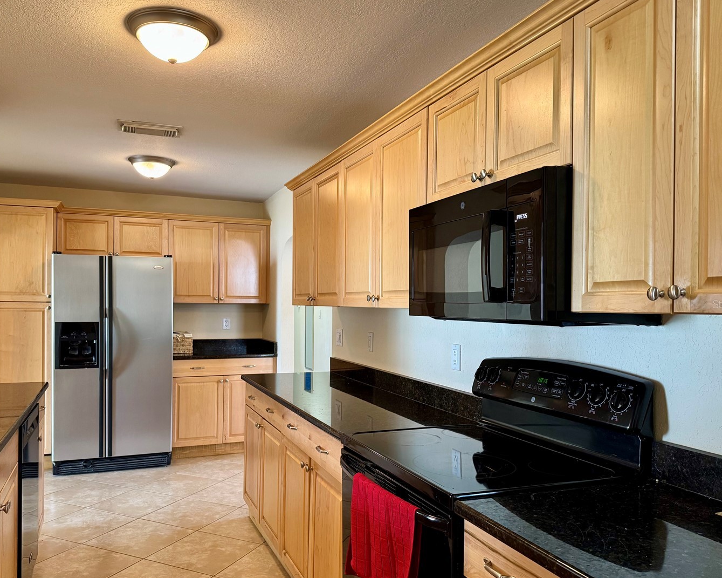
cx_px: 332
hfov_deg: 62.1
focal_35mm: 28
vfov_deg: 51.5
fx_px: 598
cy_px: 304
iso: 400
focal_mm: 6.76
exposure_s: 1/60
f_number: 1.78
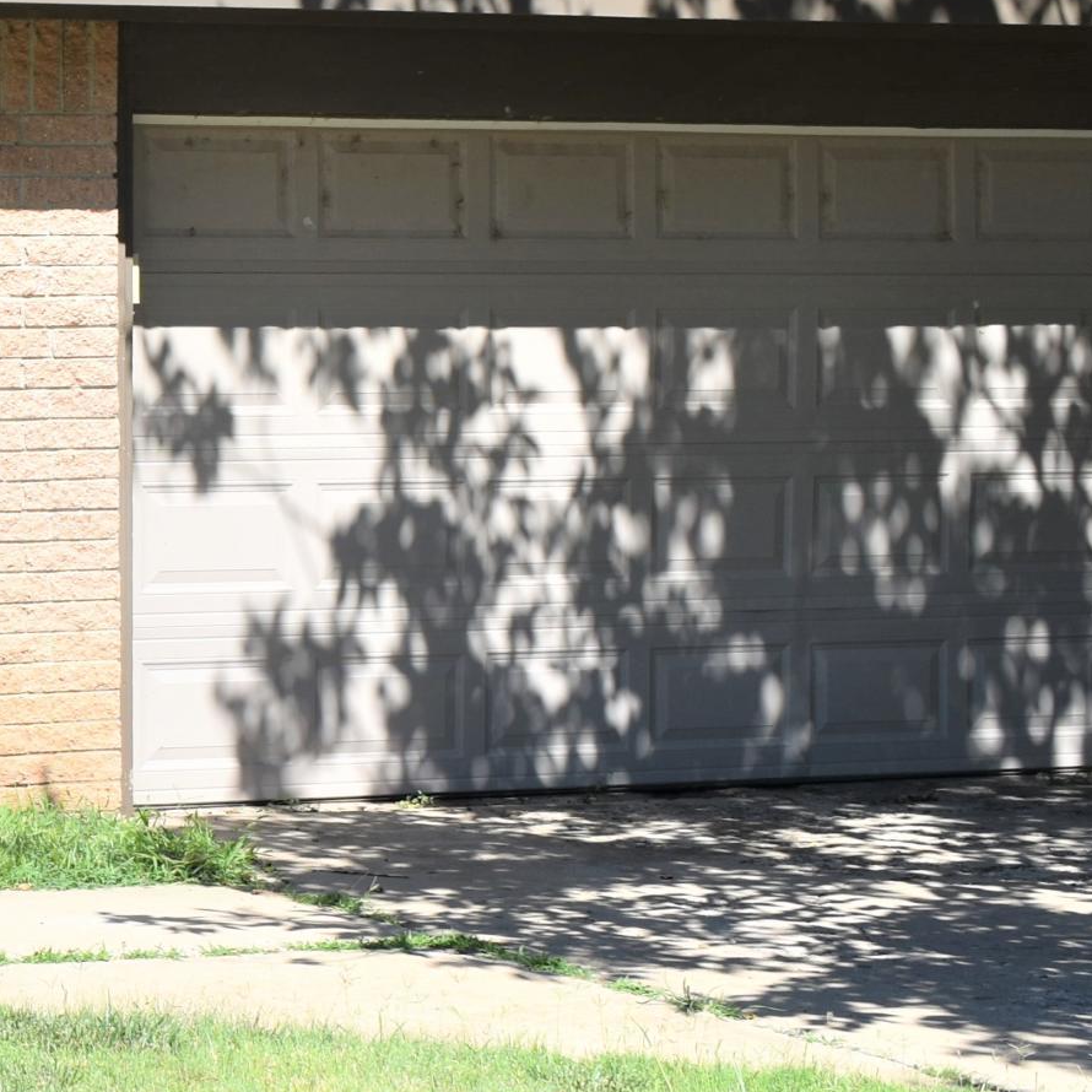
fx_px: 3834
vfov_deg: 16.2
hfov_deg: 15.0
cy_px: 424
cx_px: -577
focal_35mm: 107
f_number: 8
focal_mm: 25
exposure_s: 1/250
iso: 100
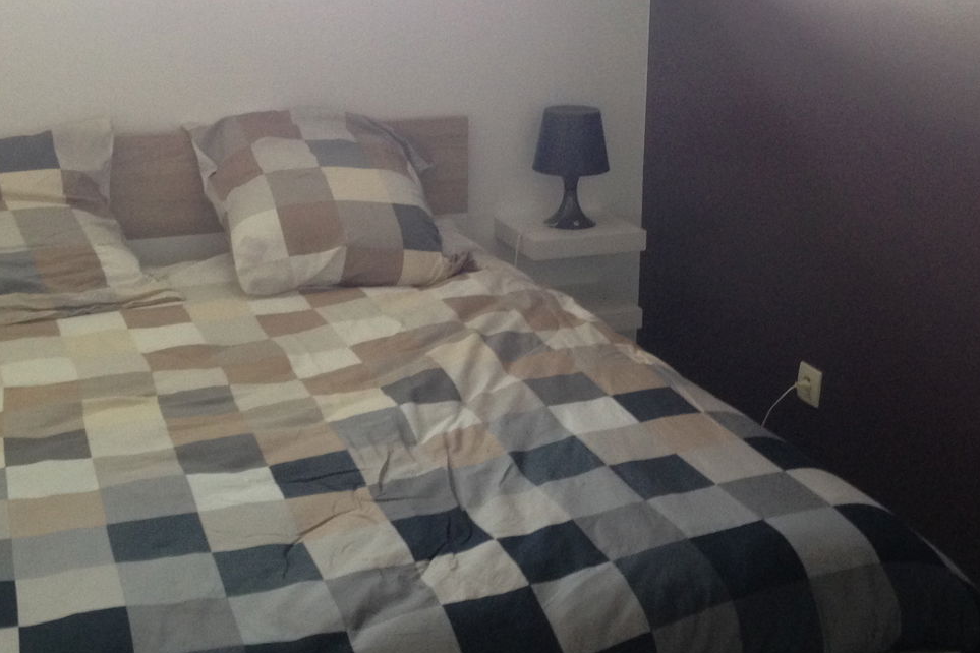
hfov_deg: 35.1
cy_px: 373
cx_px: 501
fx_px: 1552
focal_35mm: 57
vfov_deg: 23.8
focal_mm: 4.12
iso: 160
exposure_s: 1/20
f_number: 2.4
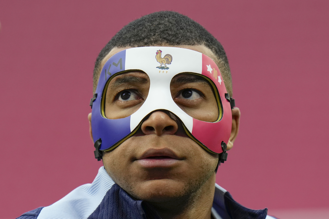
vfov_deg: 3.4
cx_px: 164
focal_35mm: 400
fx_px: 3655
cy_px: 110
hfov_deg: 5.2
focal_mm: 400
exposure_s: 1/1000
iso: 1000
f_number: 3.5
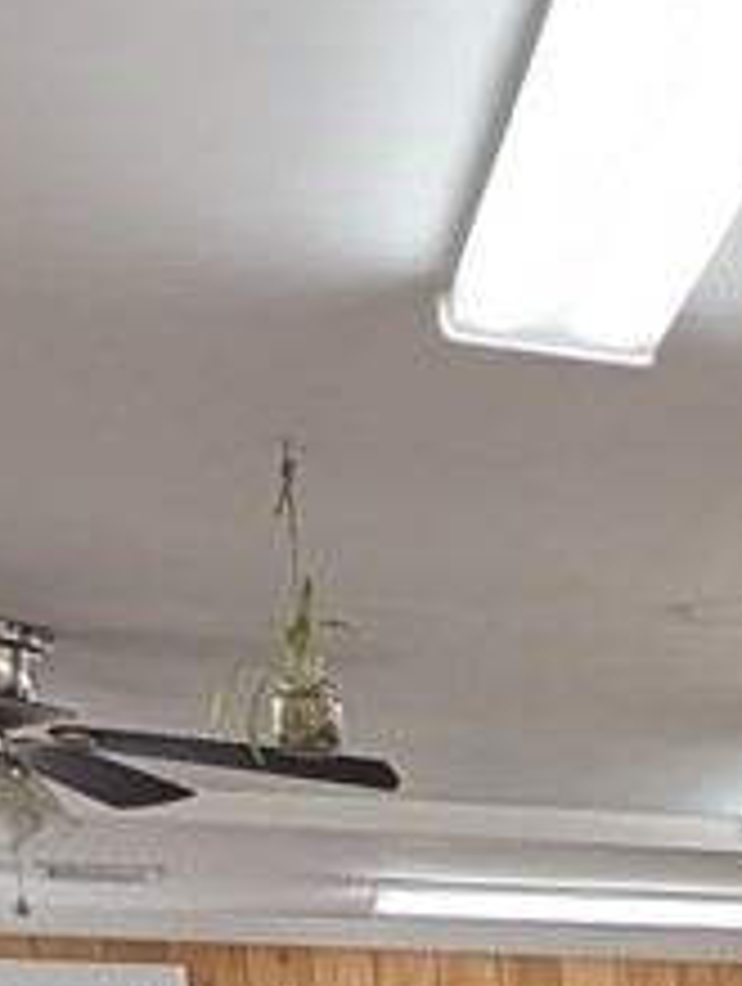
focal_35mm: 84
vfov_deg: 20.0
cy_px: 1486
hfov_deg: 13.0
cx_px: 1828
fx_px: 2394
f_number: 1.7
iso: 74
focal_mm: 2.02
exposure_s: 1/120
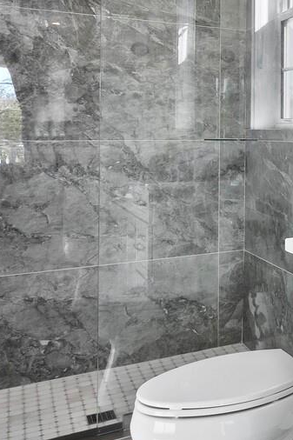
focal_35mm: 46
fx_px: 562
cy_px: 131
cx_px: 447
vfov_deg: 41.9
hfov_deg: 23.2
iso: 400
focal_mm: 7
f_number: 11
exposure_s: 1/6
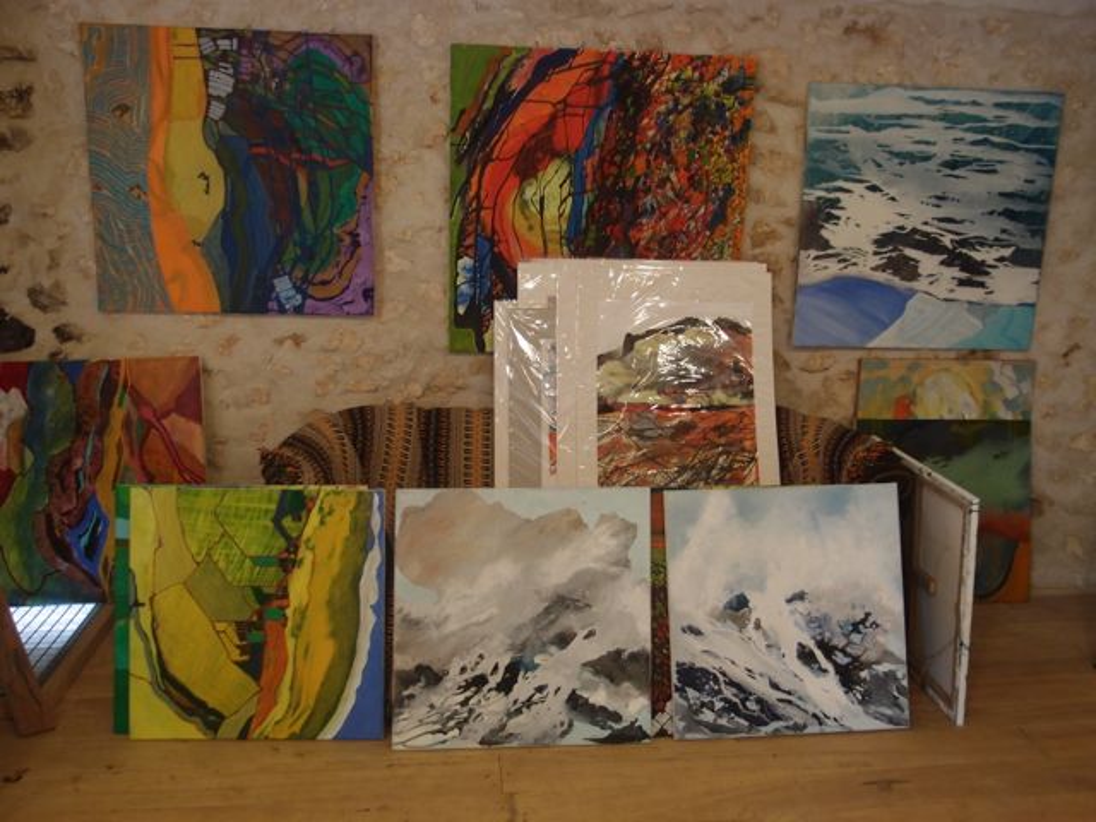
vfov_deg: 46.8
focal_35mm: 30
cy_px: 411
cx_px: 548
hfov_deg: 60.0
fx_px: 950
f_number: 1.9
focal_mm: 6.48
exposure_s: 1/60
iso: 200
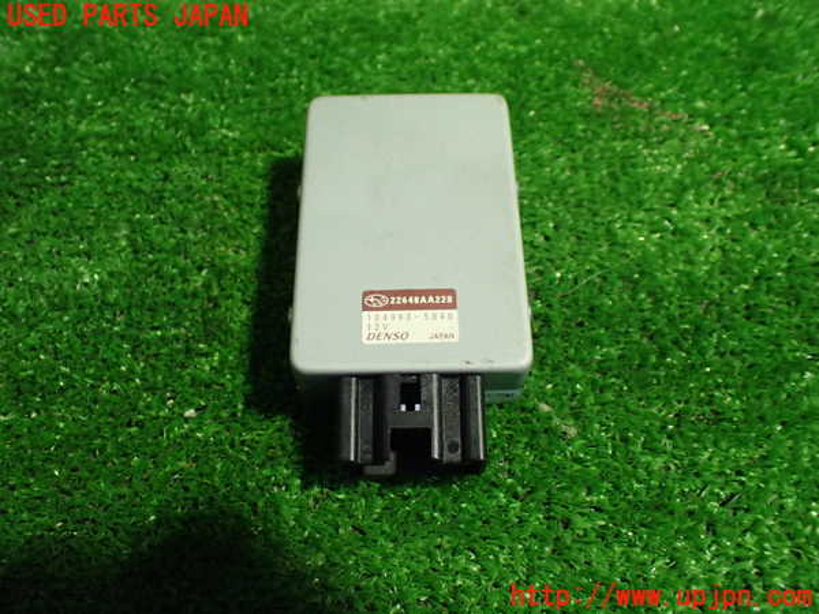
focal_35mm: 30
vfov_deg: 46.8
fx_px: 710
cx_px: 410
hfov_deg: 60.0
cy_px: 307
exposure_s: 1/125
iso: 800
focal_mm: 5.4
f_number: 2.3
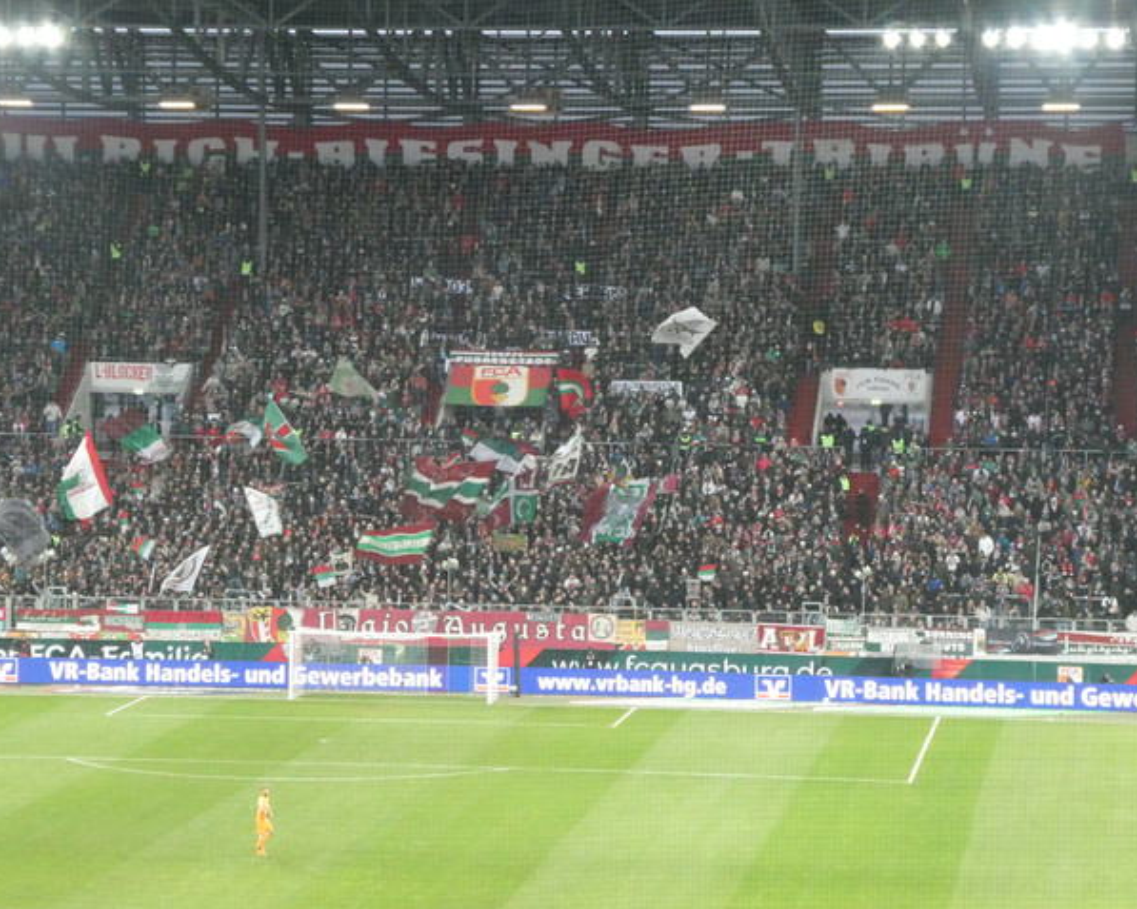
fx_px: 3733
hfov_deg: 17.3
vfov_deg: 13.9
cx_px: 539
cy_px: 454
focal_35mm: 111
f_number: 5.1
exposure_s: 1/80
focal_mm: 19
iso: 1250
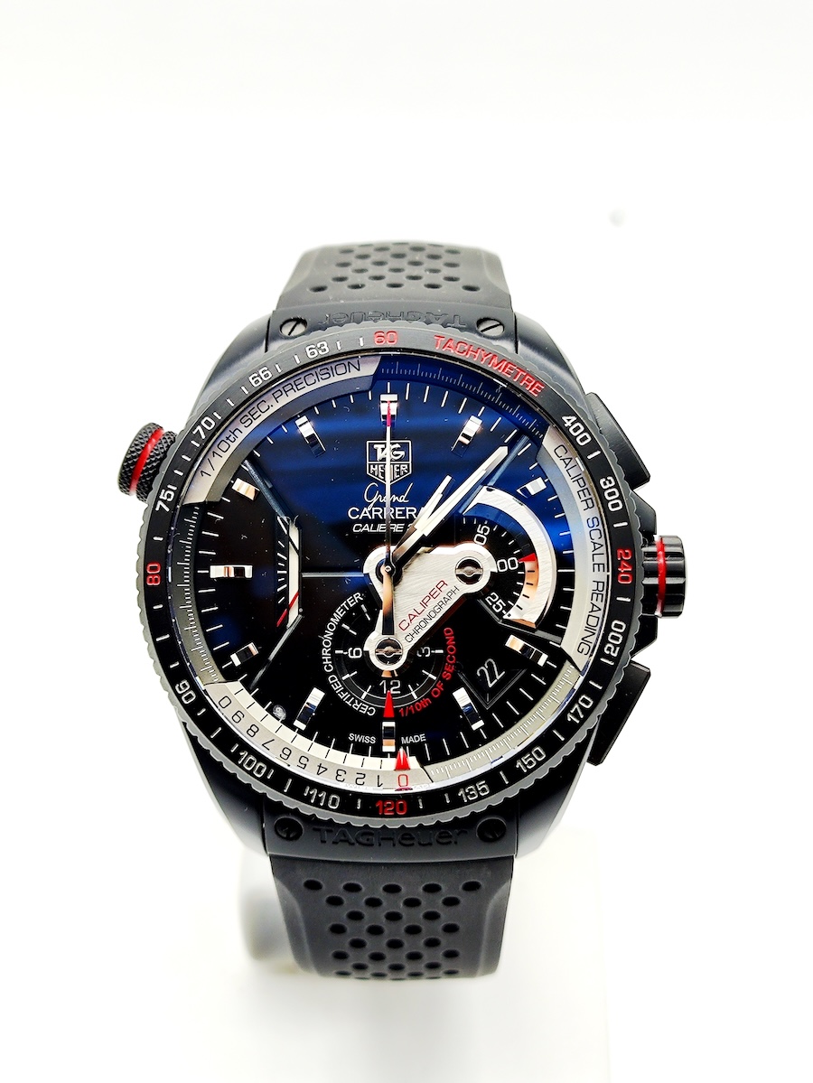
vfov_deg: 69.4
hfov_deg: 54.9
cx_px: 406
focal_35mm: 25
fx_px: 782
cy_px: 542
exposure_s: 1/130
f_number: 1.79
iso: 50
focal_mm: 4.71
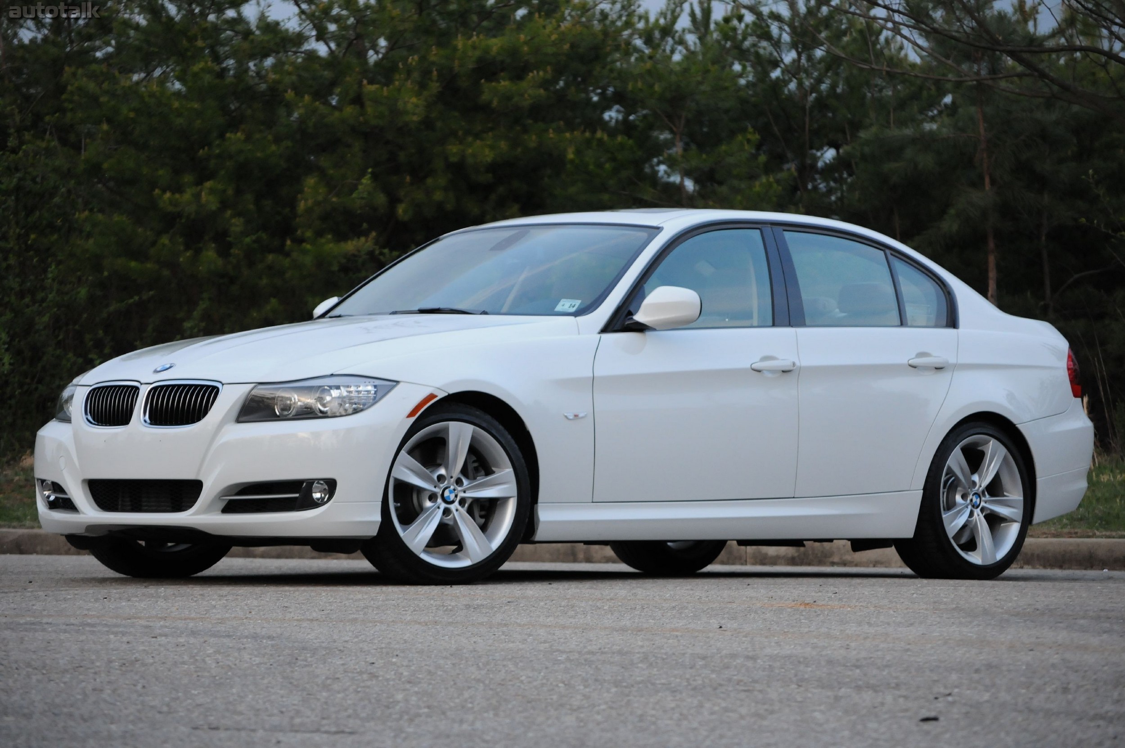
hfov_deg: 15.2
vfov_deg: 10.1
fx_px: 4214
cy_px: 374
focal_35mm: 135
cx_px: 562
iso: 1000
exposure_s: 1/160
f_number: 4.5
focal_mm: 90
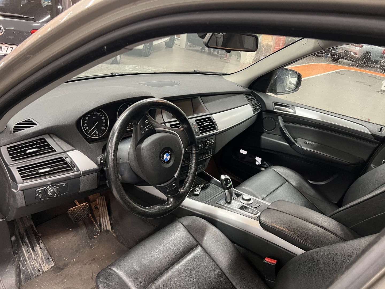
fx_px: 289
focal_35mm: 26
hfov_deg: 67.3
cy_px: 144
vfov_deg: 53.1
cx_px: 192
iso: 250
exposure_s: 1/50
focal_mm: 5.7
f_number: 1.5
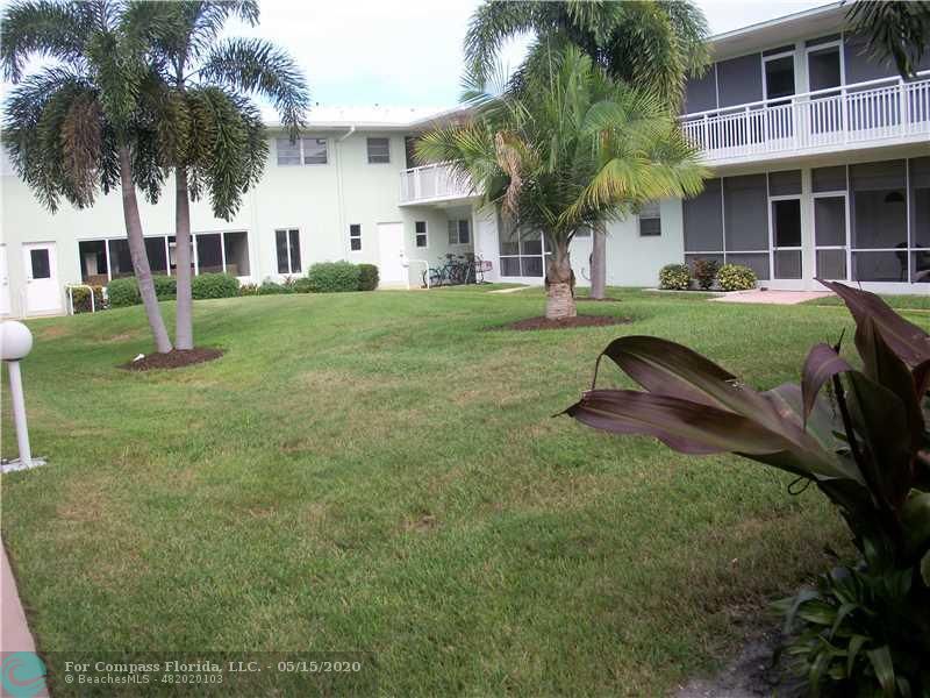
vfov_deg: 40.7
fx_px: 940
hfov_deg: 52.6
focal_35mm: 35
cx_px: 465
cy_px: 349
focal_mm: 6.3
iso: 80
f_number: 3.1
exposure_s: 1/500
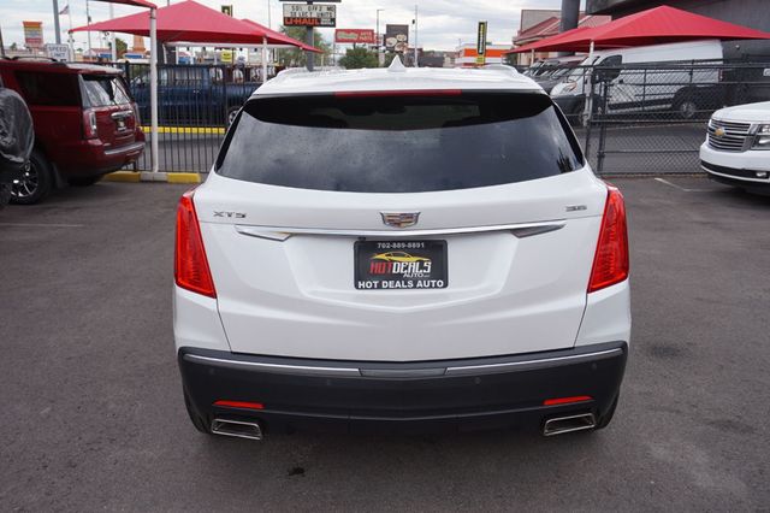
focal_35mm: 32
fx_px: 673
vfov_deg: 41.7
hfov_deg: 59.5
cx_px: 385
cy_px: 256
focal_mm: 21
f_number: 7.1
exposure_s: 1/250
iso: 100
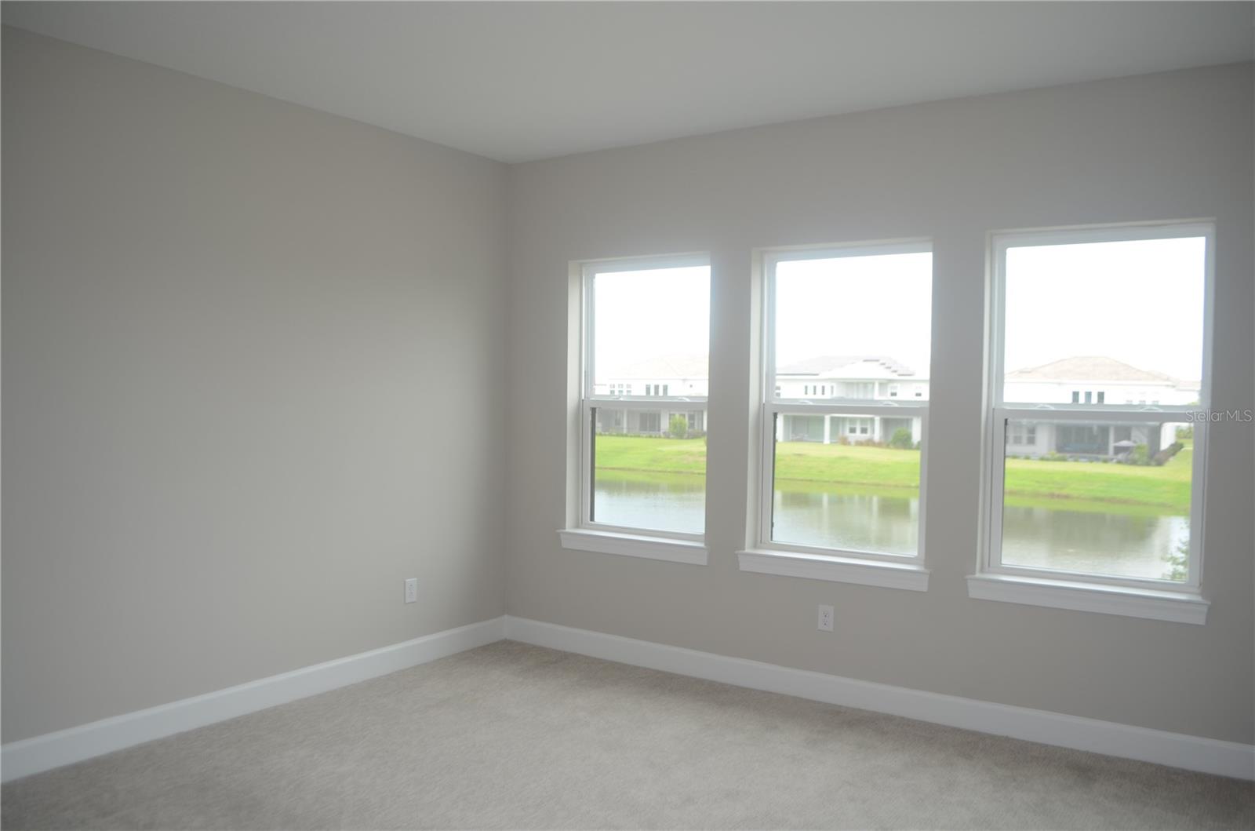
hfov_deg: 67.5
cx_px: 628
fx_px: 939
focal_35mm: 27
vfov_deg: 47.7
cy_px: 416
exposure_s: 1/100
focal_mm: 18
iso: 100
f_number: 3.5
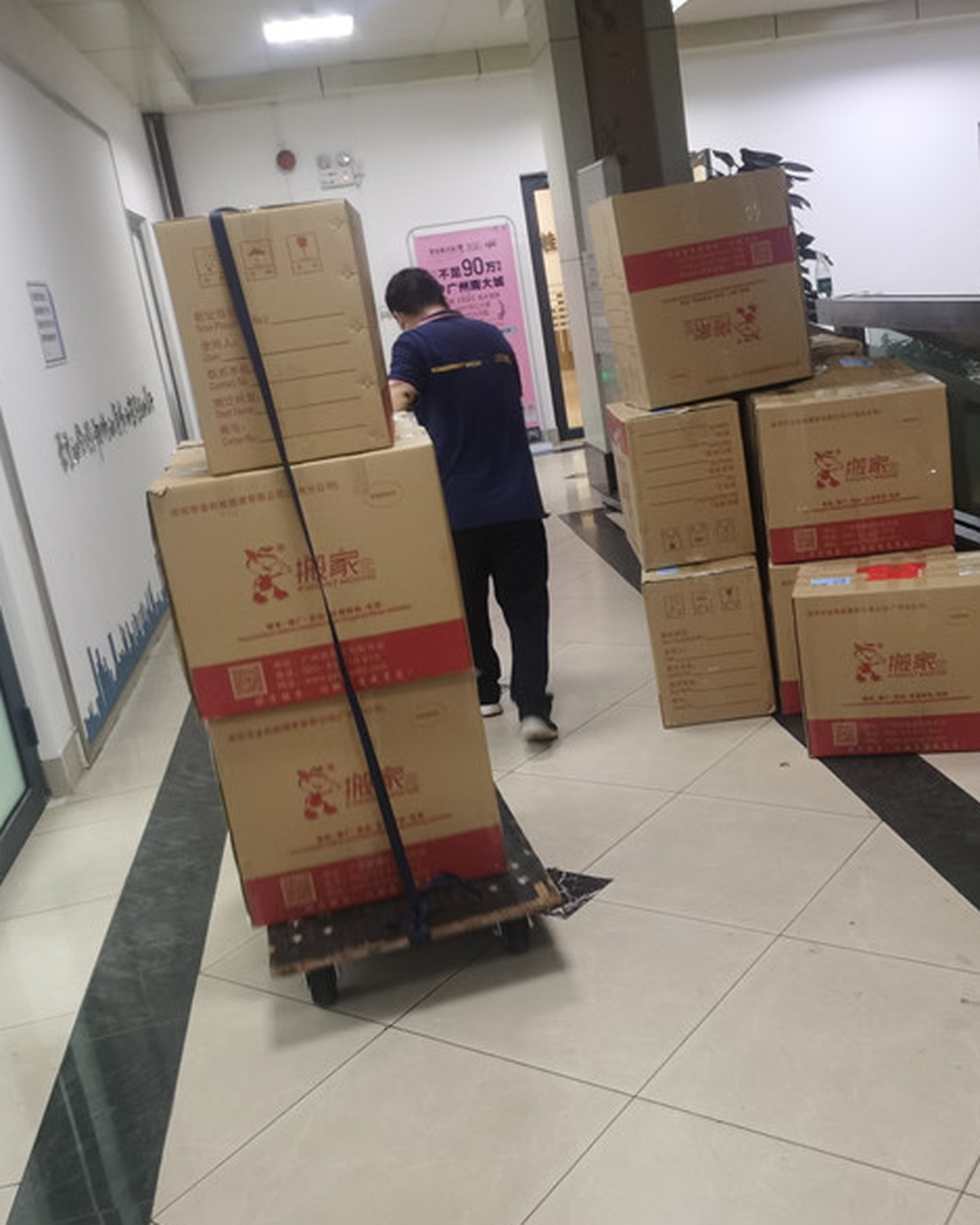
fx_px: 1305
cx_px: 608
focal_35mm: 36
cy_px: 610
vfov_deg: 50.3
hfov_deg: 40.9
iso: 320
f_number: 1.6
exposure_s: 1/33.3
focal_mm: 5.56
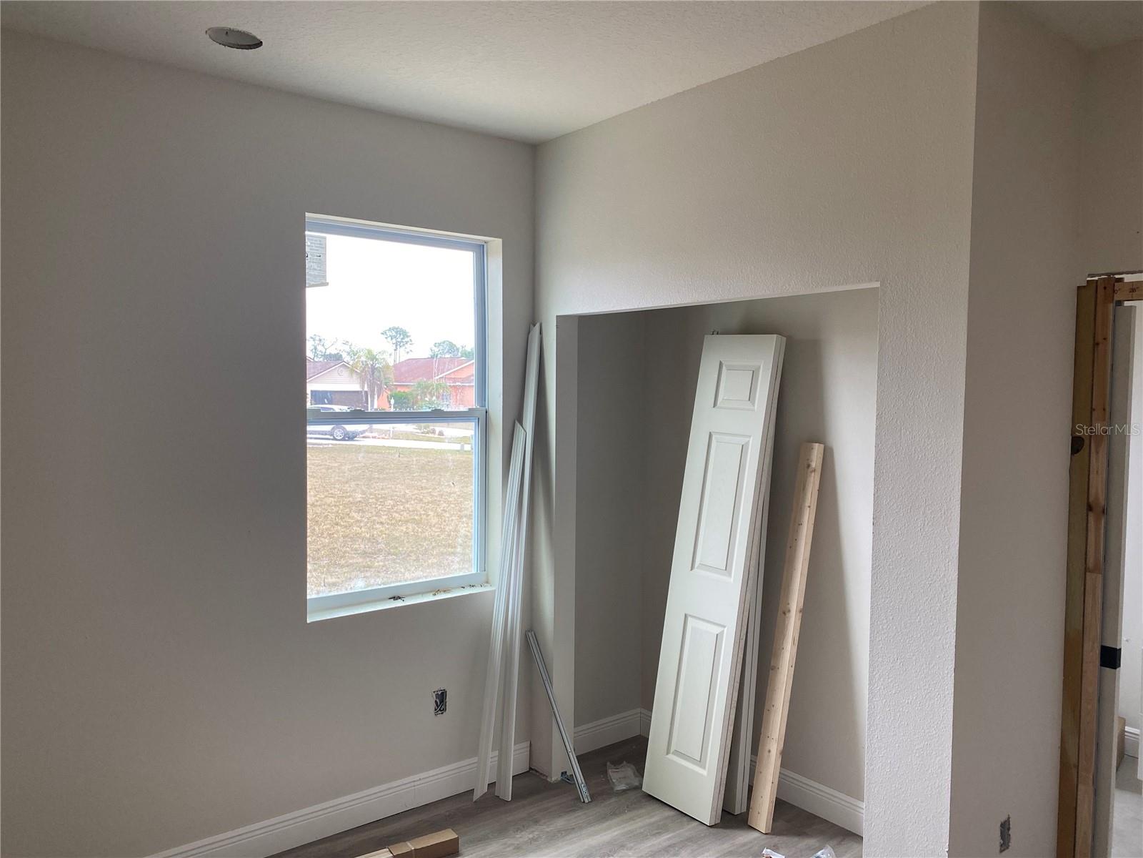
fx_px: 859
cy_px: 429
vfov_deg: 53.1
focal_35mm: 26
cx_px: 572
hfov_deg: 67.3
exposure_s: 1/121
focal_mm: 4.25
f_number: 1.8
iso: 100
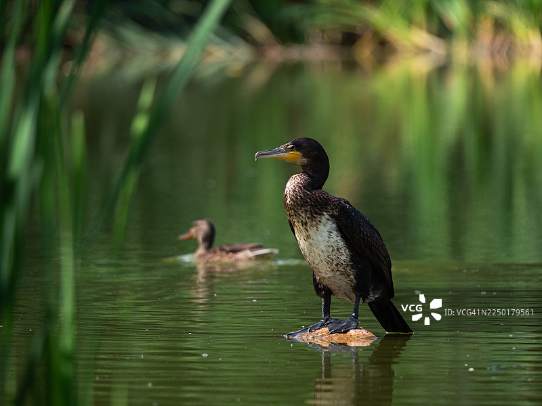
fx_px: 12542
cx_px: 271
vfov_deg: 1.9
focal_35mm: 801
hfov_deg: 2.5
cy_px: 203
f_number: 6.3
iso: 200
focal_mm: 400
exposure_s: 1/500
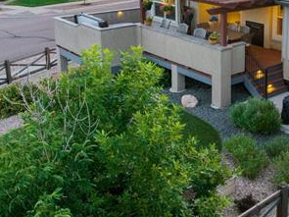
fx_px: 434
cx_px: 234
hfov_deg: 35.6
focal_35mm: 52
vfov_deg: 27.5
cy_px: 43
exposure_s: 1/13
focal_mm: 12.29
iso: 530
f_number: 10
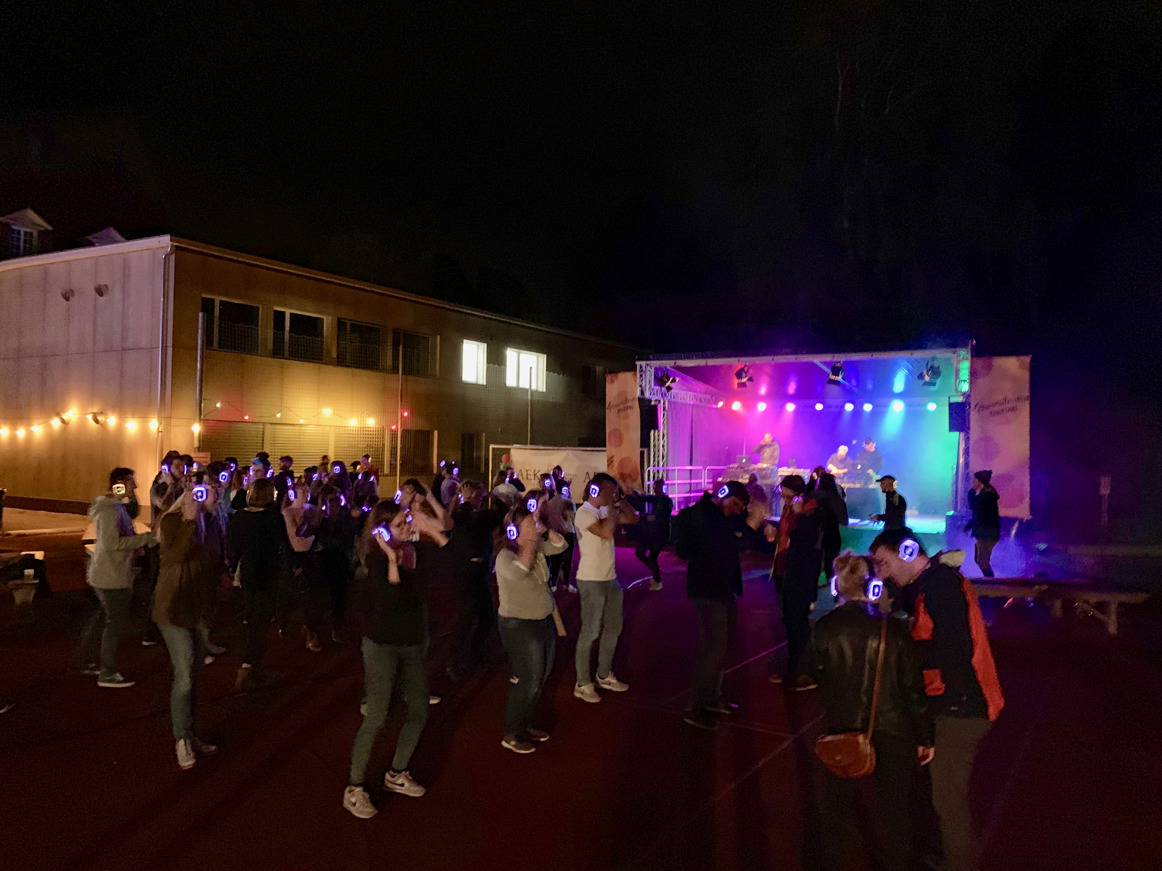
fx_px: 873
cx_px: 581
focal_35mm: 26
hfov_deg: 67.3
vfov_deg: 53.1
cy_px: 436
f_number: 1.8
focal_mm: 4.25
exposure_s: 1/17
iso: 1000
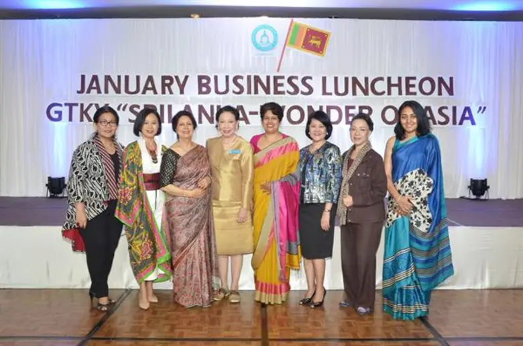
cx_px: 262
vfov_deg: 36.7
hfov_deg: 53.2
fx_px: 522
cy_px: 173
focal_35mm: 36
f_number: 8
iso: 1600
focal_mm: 24
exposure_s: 1/60
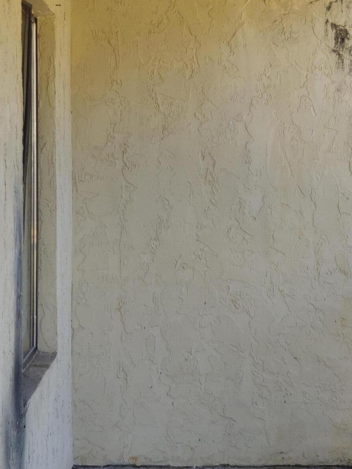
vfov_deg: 17.7
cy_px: 283
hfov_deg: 13.3
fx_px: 1505
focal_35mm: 111
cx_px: 264
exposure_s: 1/120
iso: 125
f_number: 2.2
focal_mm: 6.22
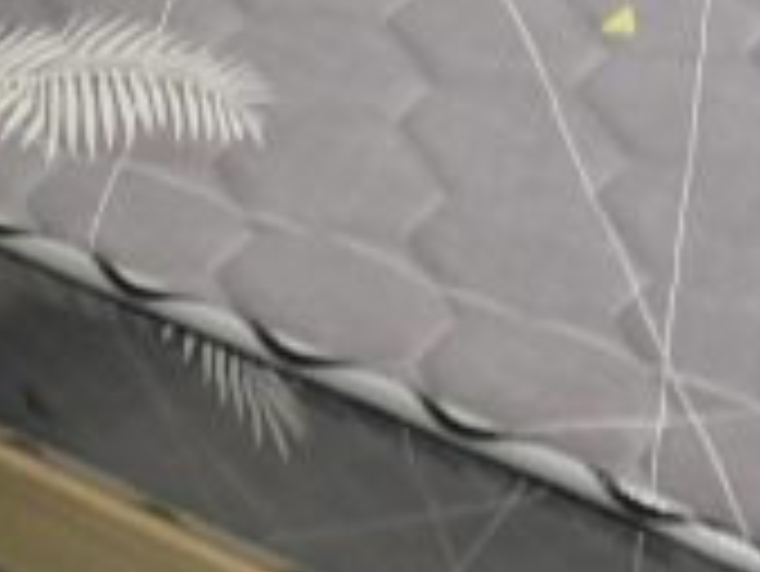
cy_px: -59
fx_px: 2285
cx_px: 1250
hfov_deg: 16.6
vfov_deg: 13.9
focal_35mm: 104
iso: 372
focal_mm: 4.71
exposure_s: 1/33
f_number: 1.79
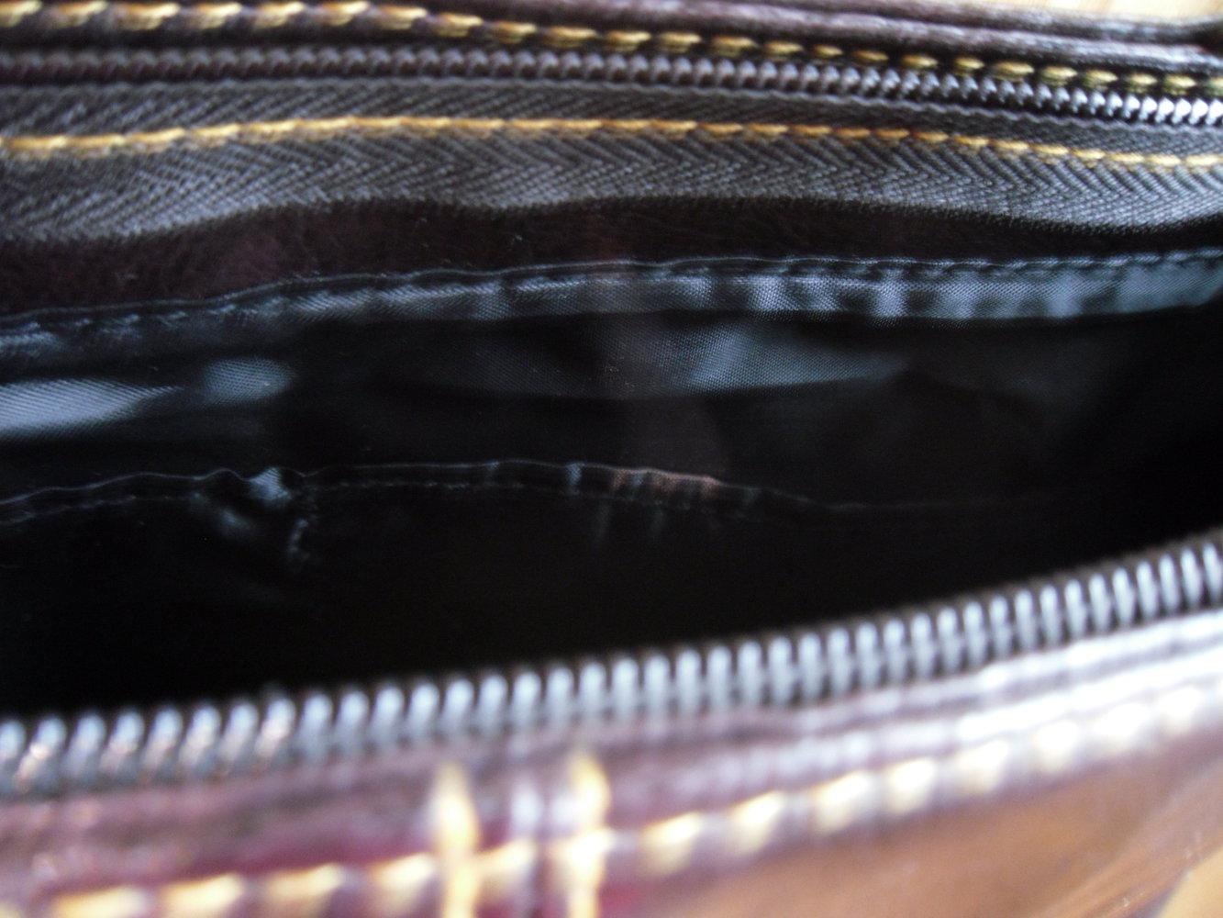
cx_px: 612
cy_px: 459
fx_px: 1590
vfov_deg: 32.2
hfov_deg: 42.1
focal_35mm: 45
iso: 400
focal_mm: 6.3
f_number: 3.5
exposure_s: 1/1.25
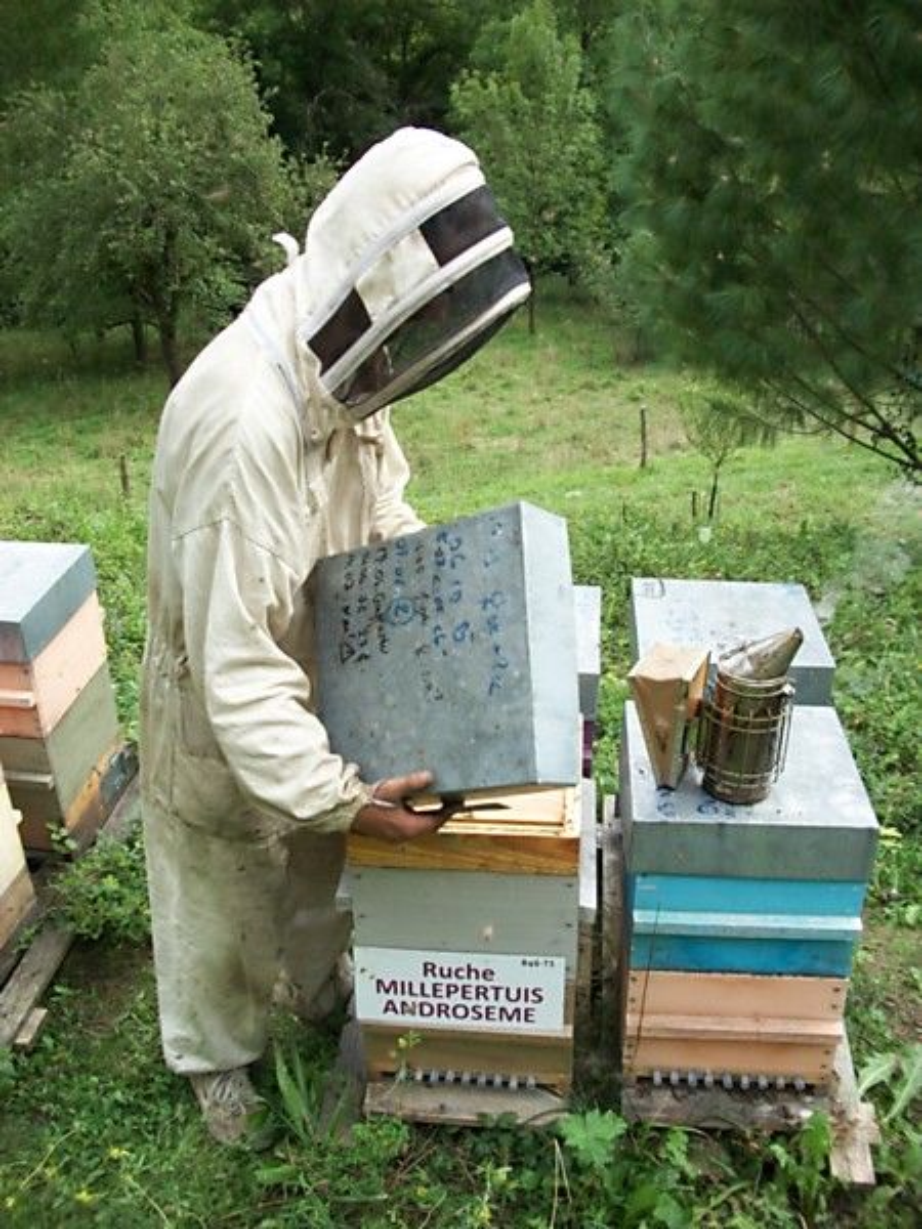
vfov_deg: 56.8
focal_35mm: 32
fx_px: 1136
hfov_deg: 44.2
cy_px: 614
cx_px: 461
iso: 80
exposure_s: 1/200
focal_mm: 5.7
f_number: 2.9
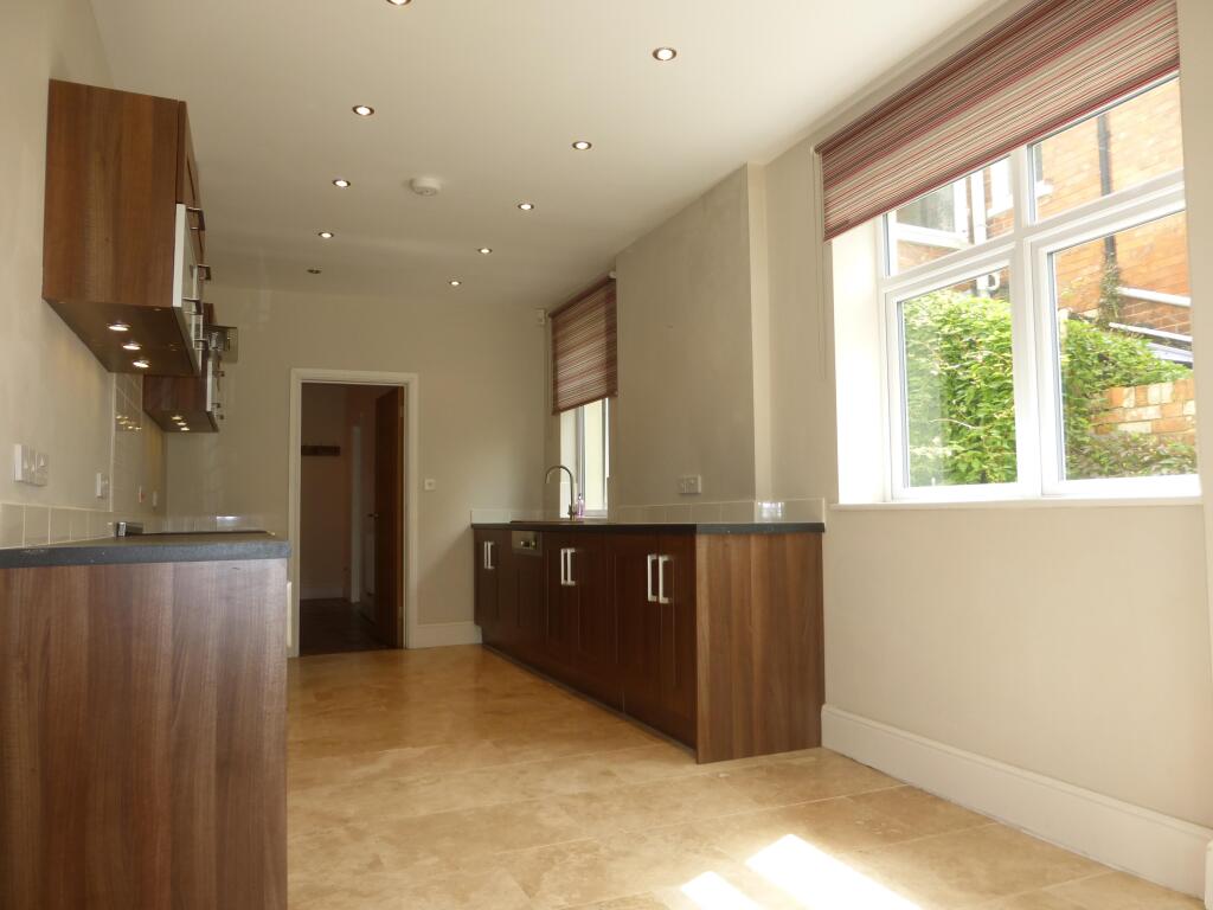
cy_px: 455
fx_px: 841
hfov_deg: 71.6
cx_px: 606
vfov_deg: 56.8
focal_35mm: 24
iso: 100
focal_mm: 4.3
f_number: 3.3
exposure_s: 1/100
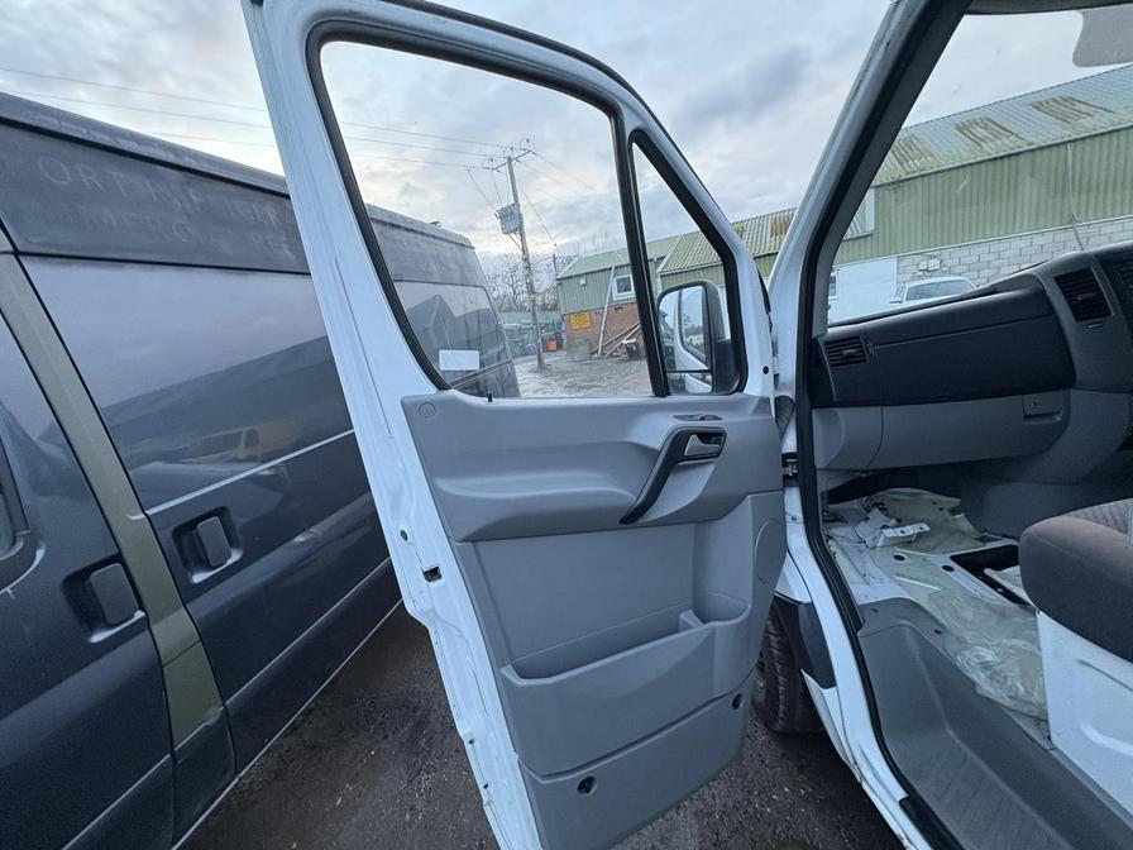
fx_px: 458
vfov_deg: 85.7
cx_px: 566
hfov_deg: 102.1
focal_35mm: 14
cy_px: 425
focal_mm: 2.22
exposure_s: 1/60
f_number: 2.2
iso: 320
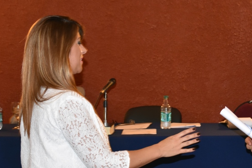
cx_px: 189
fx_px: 658
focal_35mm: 94
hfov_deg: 21.5
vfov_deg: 14.6
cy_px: 87
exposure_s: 1/60
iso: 1400
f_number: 4.2
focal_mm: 34
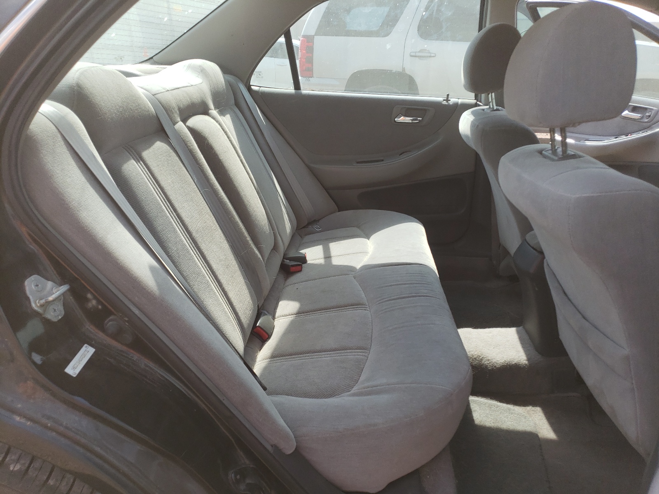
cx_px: 330
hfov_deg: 67.3
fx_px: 495
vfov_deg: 53.1
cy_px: 247
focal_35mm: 26
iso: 50
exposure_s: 1/1250
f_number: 1.5
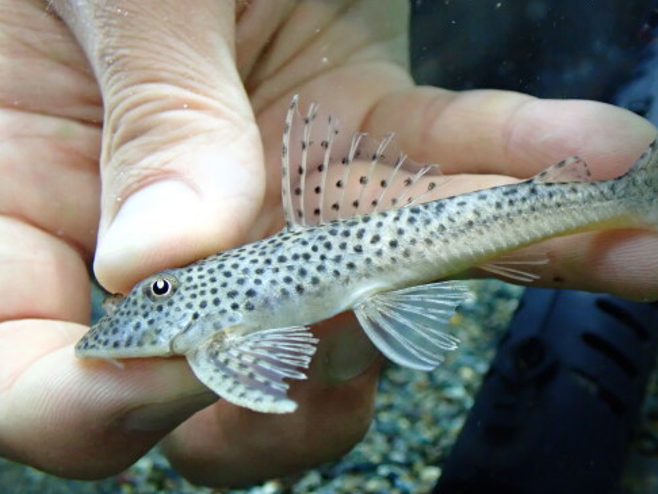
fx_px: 704
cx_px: 383
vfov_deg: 38.7
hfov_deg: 49.9
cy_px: 237
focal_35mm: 37
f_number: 2.3
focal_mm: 5.4
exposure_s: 1/60
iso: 800
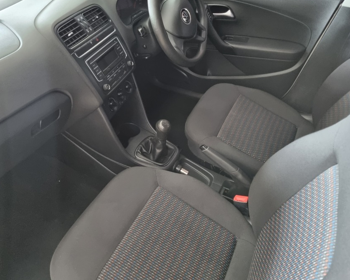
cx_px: 164
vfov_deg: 47.0
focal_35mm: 31
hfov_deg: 57.1
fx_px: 321
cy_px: 121
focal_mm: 5.4
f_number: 1.8
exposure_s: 1/33
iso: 640
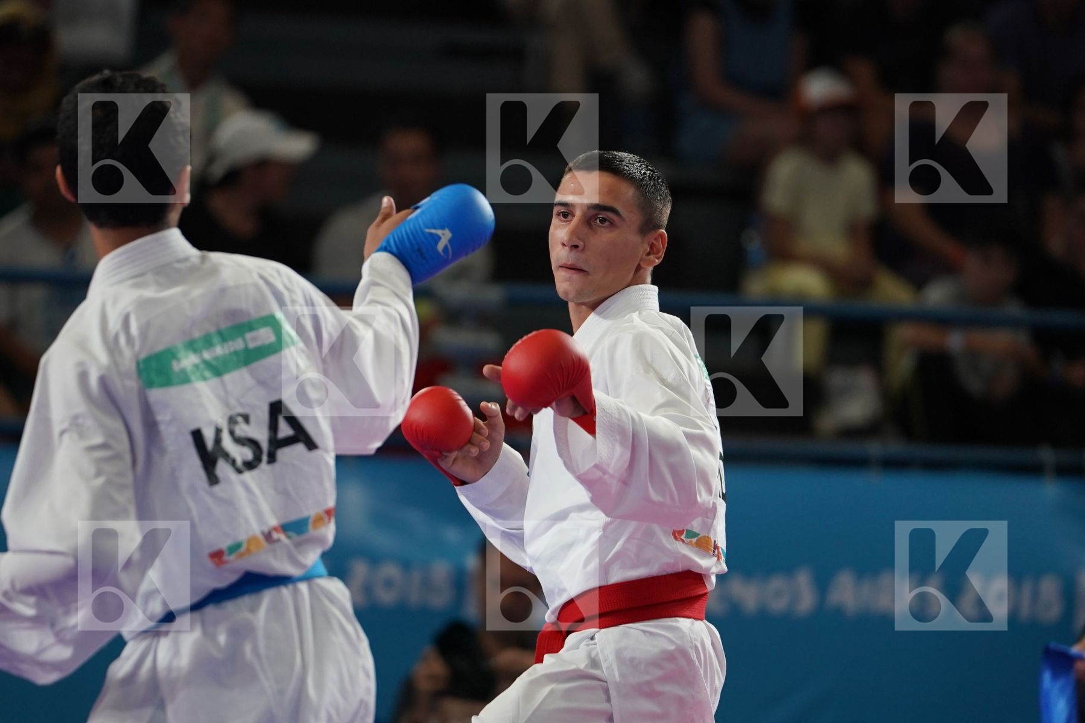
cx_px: 542
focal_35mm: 300
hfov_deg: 6.9
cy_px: 362
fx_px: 9041
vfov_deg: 4.6
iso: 1000
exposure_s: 1/1000
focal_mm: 200
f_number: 2.8
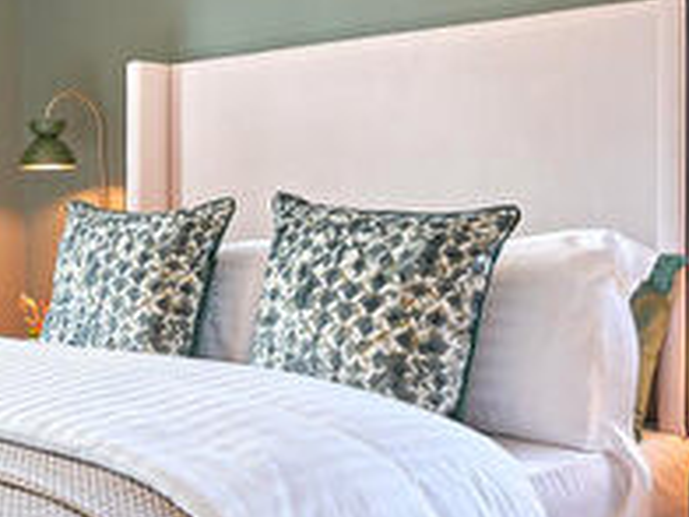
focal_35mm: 58
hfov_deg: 30.7
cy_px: 248
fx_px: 1156
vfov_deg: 25.2
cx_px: -11
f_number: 10
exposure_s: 1/5
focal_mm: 16.9
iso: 100
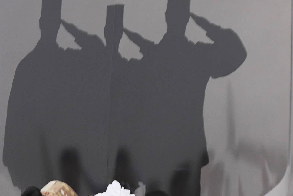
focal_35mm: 935
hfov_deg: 2.2
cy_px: 171
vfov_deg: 1.5
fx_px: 7609
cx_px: 647
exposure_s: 1/800
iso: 125
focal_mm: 170
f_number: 2.8
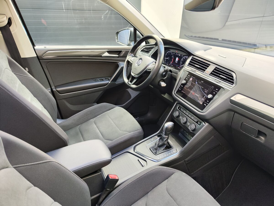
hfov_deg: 73.9
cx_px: 137
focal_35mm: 23
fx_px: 182
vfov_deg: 58.9
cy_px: 103
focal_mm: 7.01
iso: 101
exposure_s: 1/100
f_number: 1.69
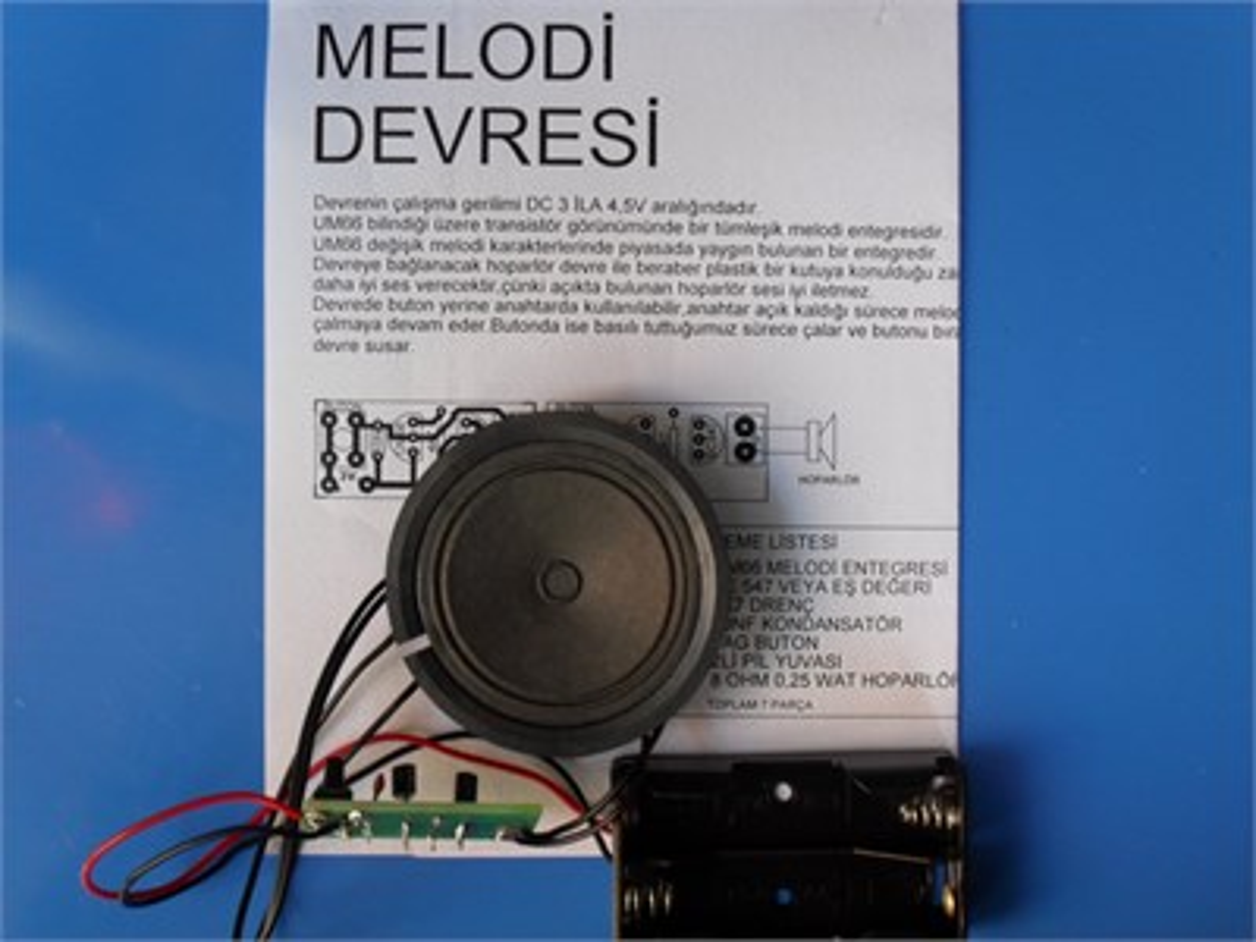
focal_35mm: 49
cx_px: 628
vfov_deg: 29.7
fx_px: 1778
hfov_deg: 38.9
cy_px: 471
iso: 160
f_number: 3.9
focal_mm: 8.7
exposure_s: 1/30
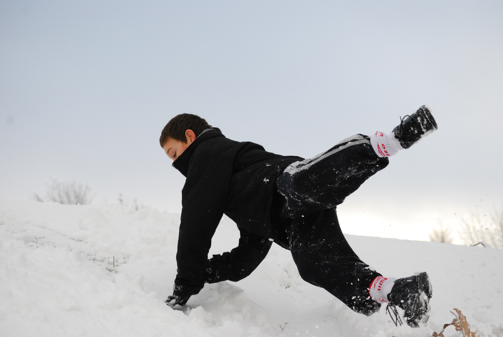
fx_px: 1784
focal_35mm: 128
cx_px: 252
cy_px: 168
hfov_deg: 16.1
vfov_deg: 10.8
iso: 800
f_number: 8
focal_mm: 85
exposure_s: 1/1000
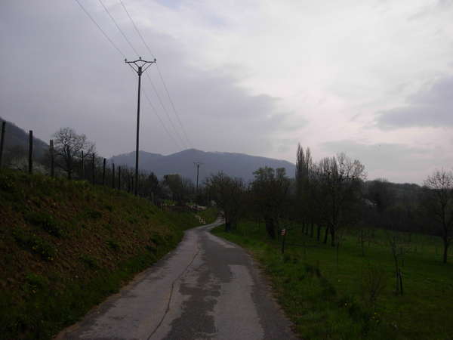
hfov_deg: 49.0
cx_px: 226
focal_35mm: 38
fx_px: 497
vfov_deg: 37.7
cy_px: 170
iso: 79
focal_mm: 6.3
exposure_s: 1/558
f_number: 2.9
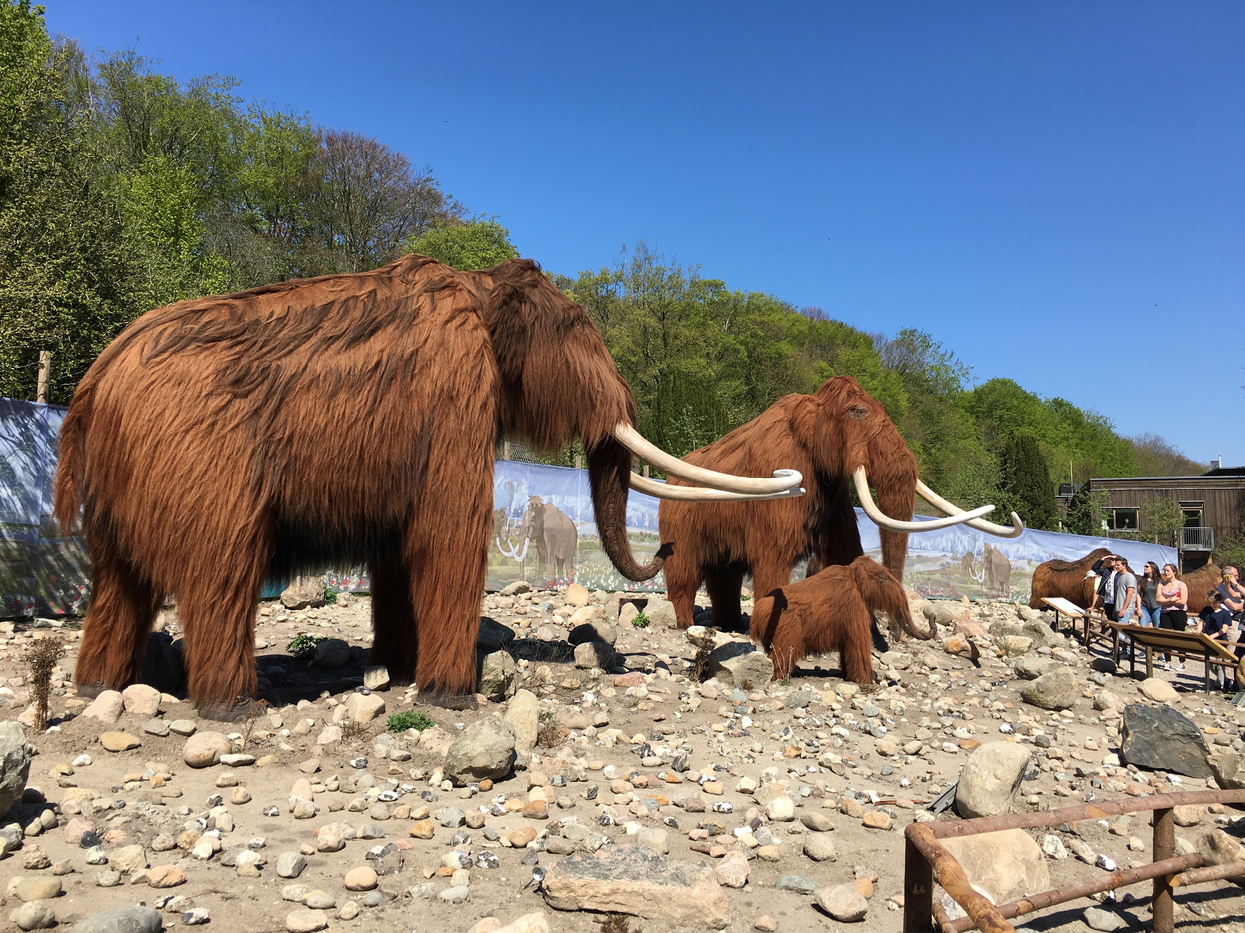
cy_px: 466
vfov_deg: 48.2
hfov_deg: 61.7
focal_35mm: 29
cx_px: 622
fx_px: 1043
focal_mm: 4.15
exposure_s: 1/1508
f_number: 2.2
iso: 25
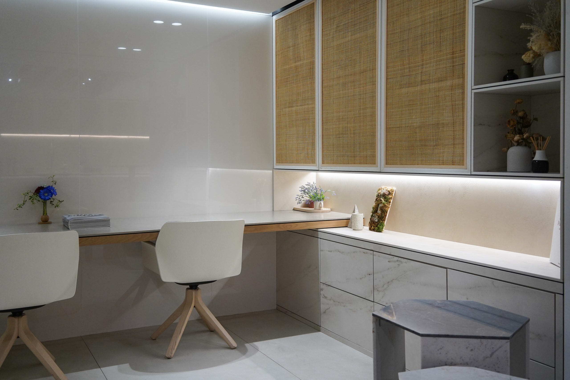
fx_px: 554
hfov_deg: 54.4
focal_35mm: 35
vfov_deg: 37.9
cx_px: 285
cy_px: 190
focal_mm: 35
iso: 1600
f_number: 5
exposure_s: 1/125
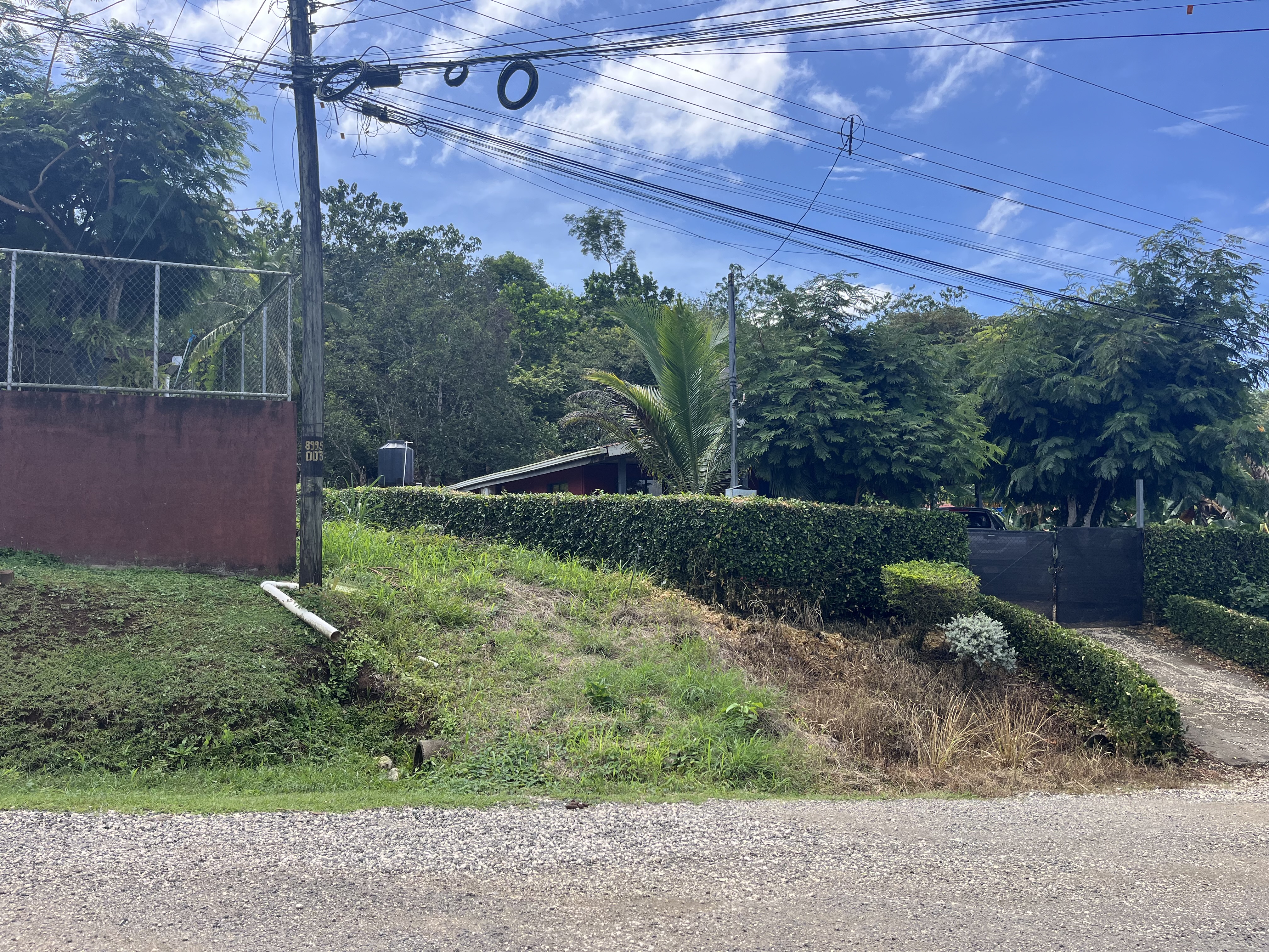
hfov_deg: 67.3
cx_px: 634
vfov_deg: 53.1
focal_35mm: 26
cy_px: 476
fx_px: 953
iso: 50
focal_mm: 5.1
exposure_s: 1/1580
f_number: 1.6
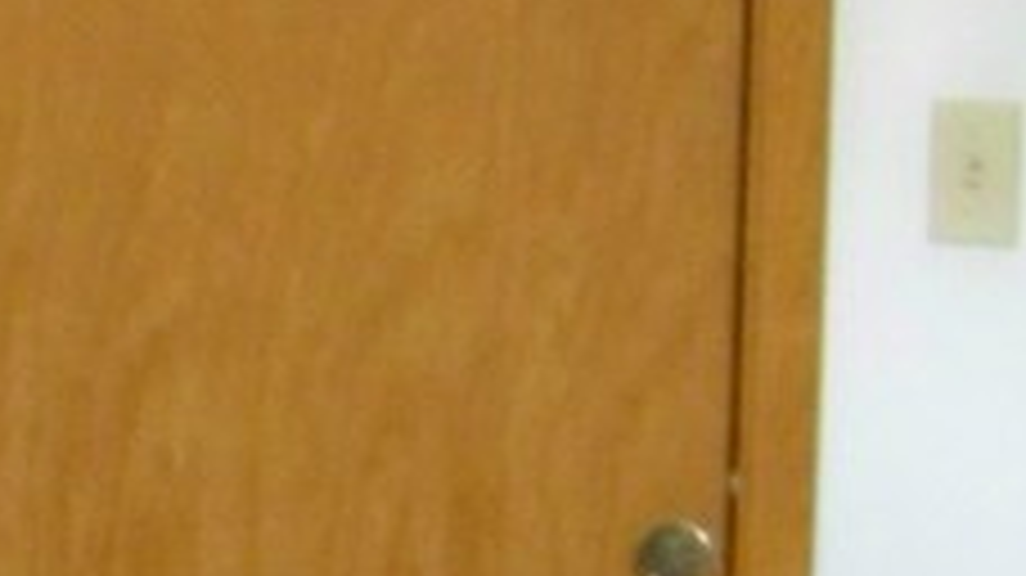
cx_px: -765
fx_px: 4786
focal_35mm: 176
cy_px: 549
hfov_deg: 11.4
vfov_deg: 6.9
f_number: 2.8
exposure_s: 1/30
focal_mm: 5.85
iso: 200
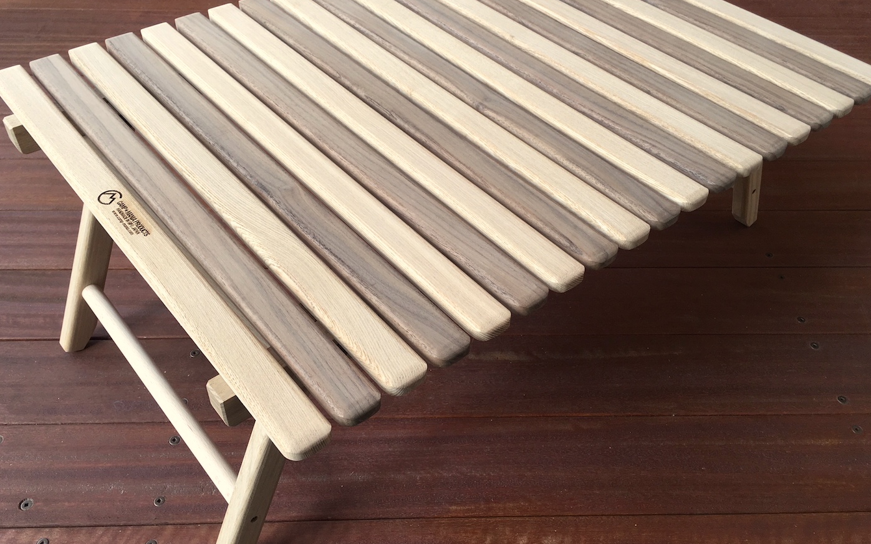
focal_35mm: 33
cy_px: 248
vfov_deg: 38.3
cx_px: 438
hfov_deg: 58.1
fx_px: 783
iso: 25
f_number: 2.2
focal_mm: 4.15
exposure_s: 1/103
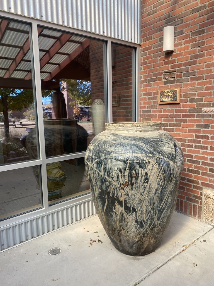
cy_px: 143
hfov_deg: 53.1
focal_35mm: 26
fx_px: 214
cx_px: 107
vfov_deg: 67.3
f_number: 1.8
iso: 32
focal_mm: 4.25
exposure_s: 1/194
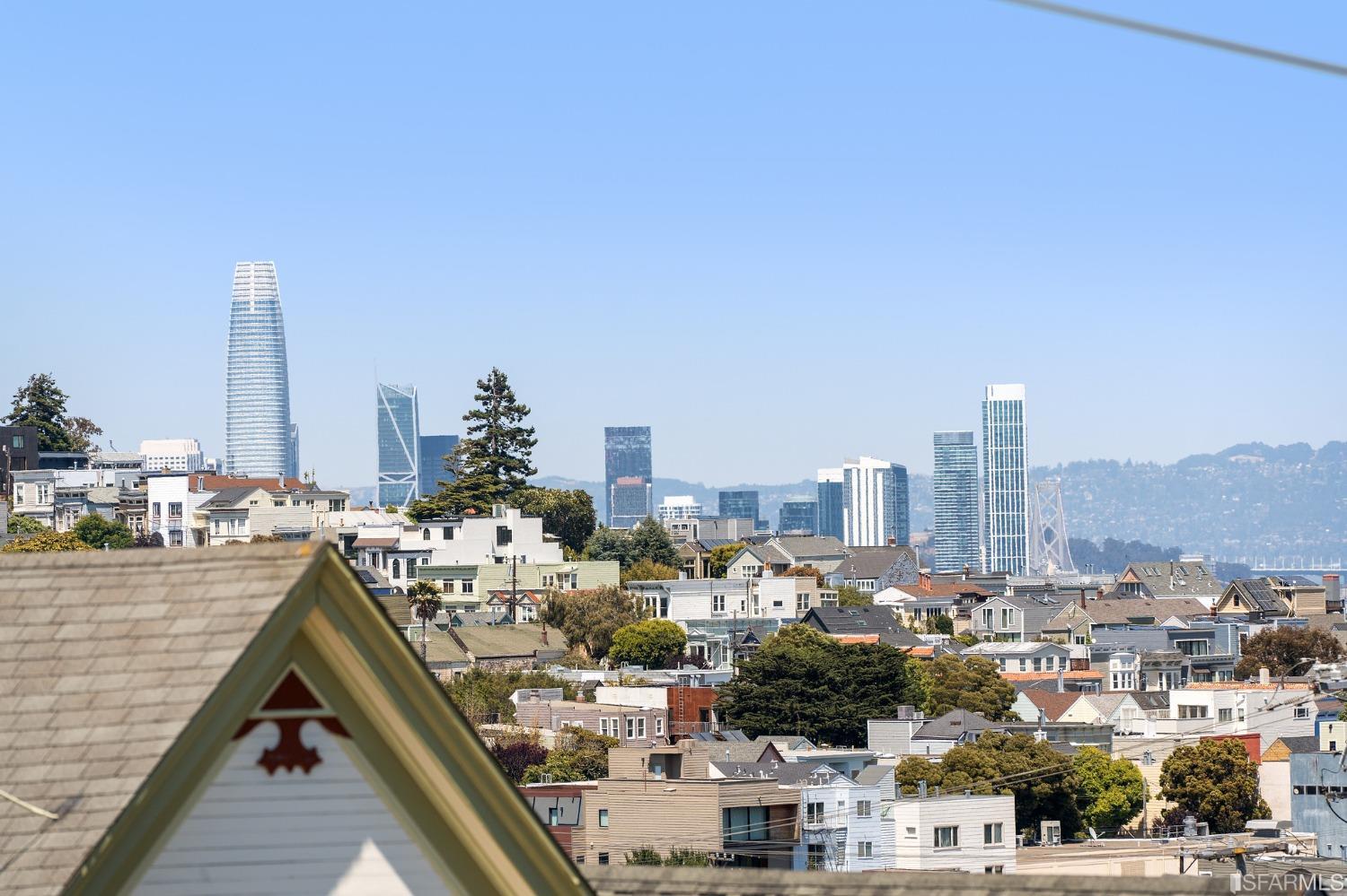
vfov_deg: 7.6
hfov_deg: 11.4
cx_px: 674
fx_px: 6732
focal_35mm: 180
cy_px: 448
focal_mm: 180
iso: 100
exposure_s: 1/1250
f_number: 5.6
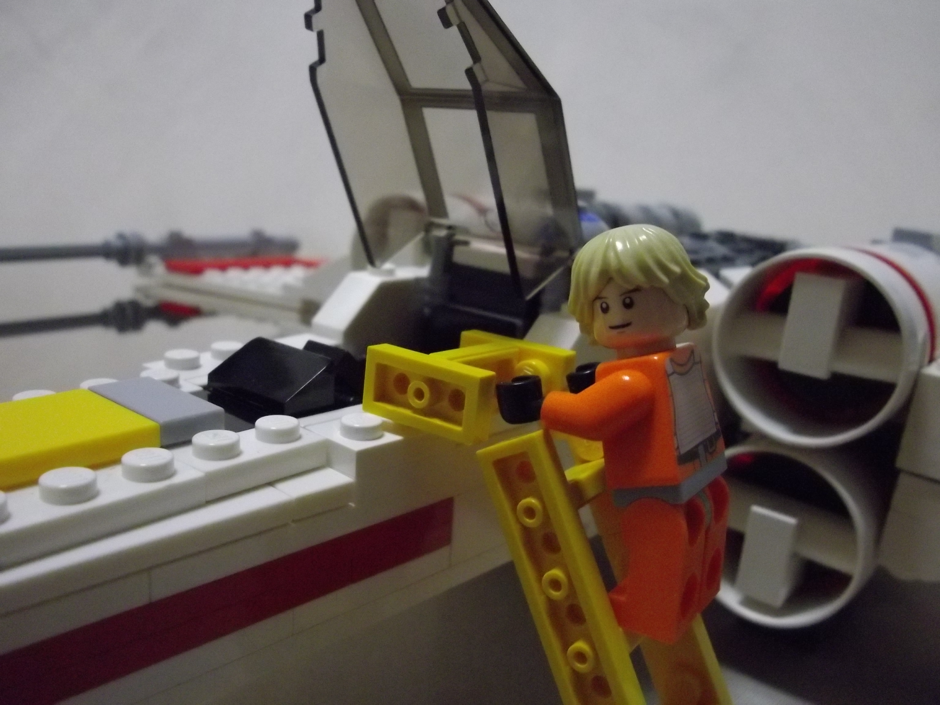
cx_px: 470
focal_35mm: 32
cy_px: 352
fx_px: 869
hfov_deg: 56.8
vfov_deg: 44.2
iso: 800
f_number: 3.5
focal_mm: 5.8
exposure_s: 1/50
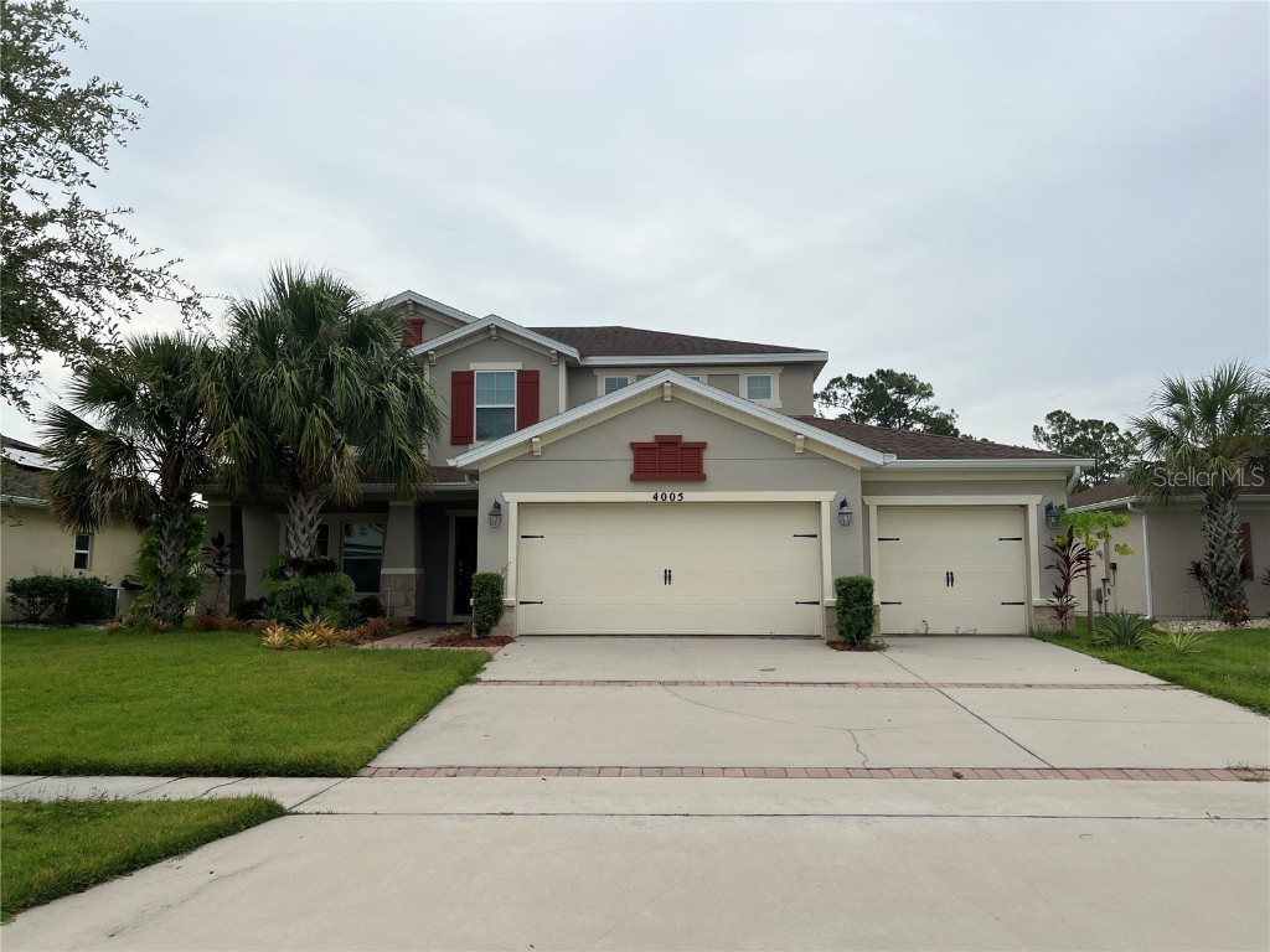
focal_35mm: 26
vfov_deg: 53.1
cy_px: 476
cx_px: 635
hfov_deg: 67.3
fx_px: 954
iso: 50
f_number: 1.5
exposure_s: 1/3165
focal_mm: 5.7
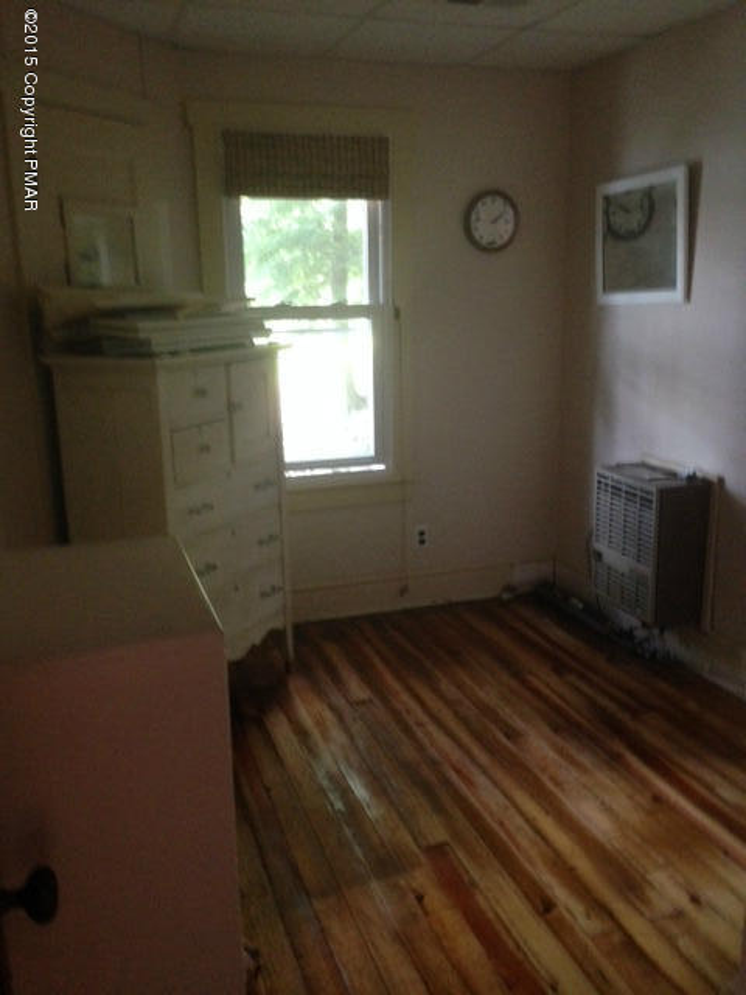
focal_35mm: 33
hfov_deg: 42.9
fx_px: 948
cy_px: 498
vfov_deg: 55.4
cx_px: 373
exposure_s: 1/20
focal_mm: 4.12
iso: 320
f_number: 2.4
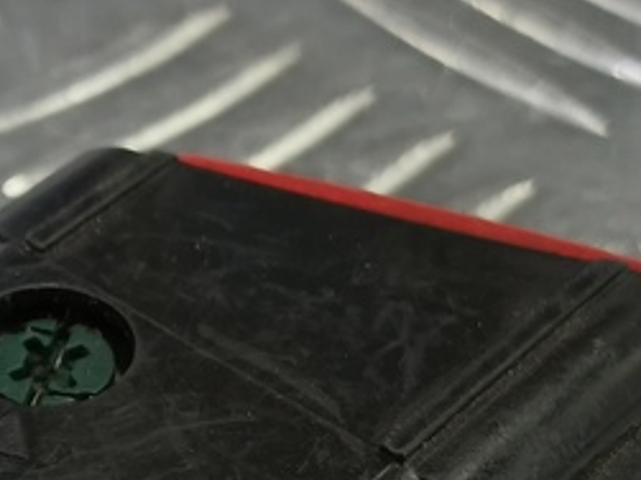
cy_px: 541
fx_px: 1740
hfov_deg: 20.5
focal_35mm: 94
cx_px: 77
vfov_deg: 15.3
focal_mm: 4.11
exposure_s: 1/50
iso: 153
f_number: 1.6
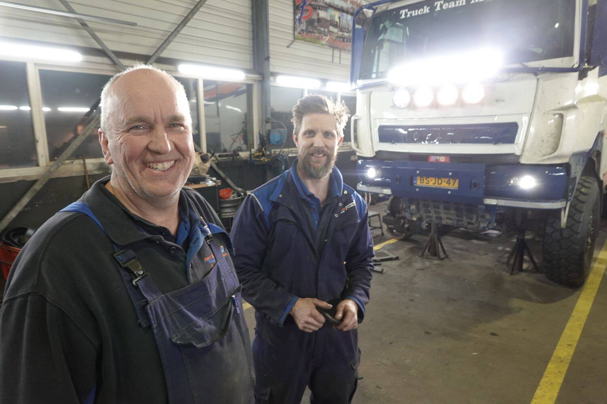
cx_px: 304
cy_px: 202
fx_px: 405
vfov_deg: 53.1
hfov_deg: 73.7
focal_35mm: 24
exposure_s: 1/30
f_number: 2.8
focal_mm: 9
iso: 500
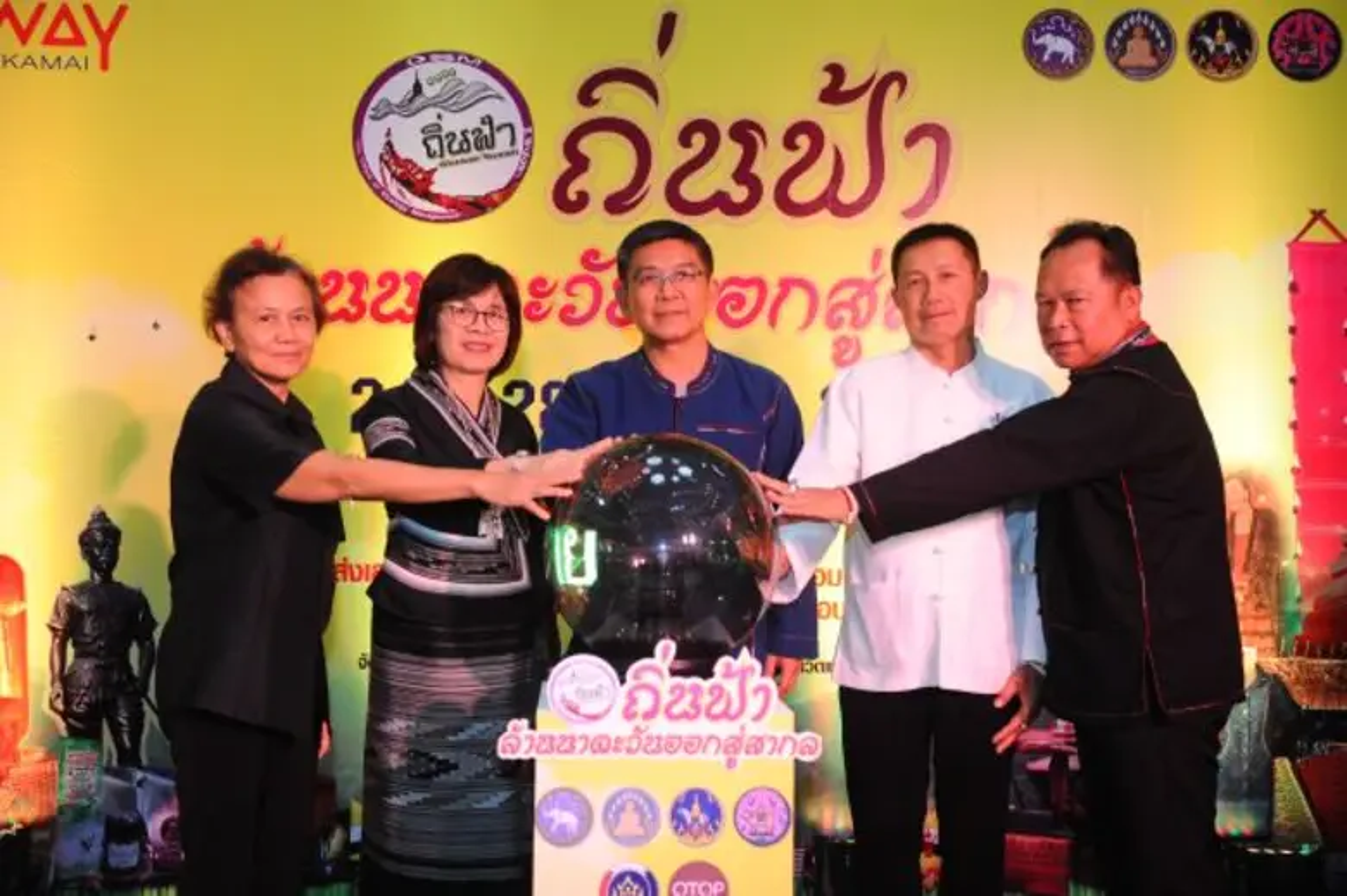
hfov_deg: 48.5
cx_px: 674
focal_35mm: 40
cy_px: 448
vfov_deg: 33.4
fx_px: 1496
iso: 1600
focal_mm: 40
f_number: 4
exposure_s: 1/125
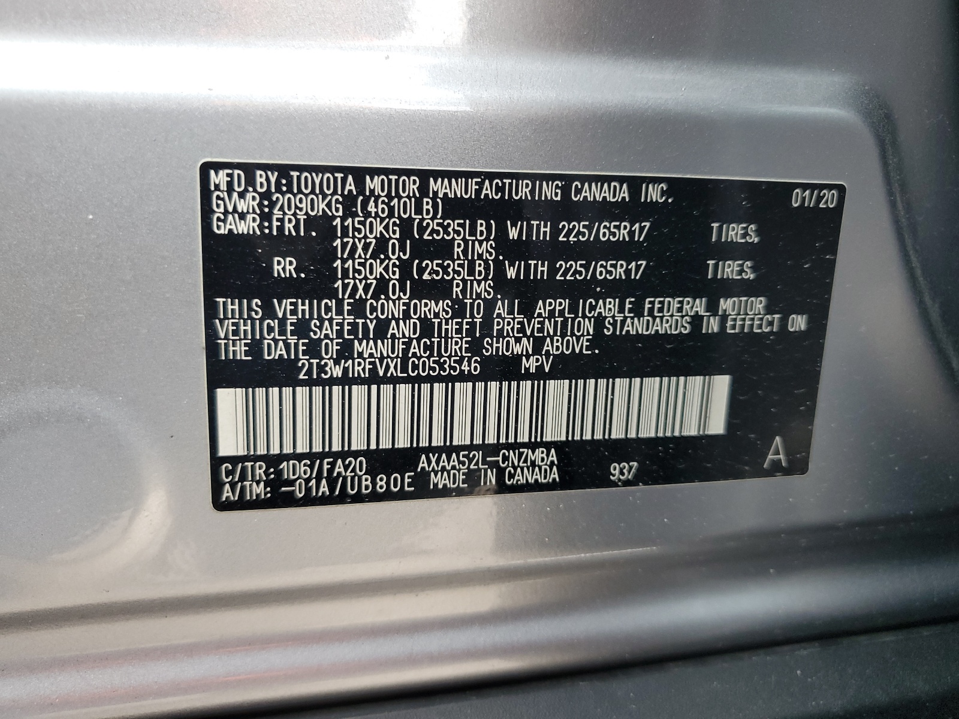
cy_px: 360
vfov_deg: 53.1
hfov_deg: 67.3
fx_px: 720
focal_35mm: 26
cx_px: 480
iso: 59
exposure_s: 1/120
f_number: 1.5
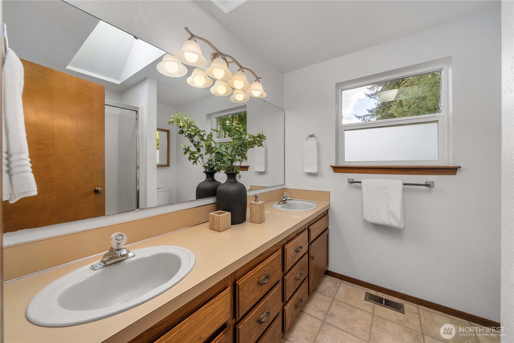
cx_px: 257
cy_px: 172
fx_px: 186
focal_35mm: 13
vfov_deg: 85.5
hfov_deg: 108.3
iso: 640
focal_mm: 13
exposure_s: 1/30
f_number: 7.1
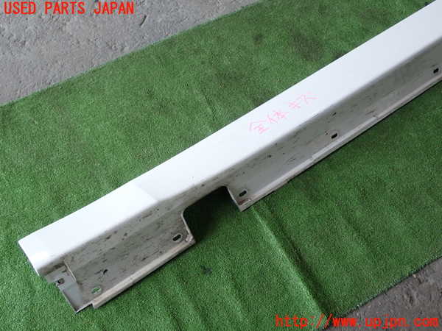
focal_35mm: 41
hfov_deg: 45.8
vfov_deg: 35.1
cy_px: 166
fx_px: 524
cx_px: 221
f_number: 2.8
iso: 160
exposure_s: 1/80
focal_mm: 7.31
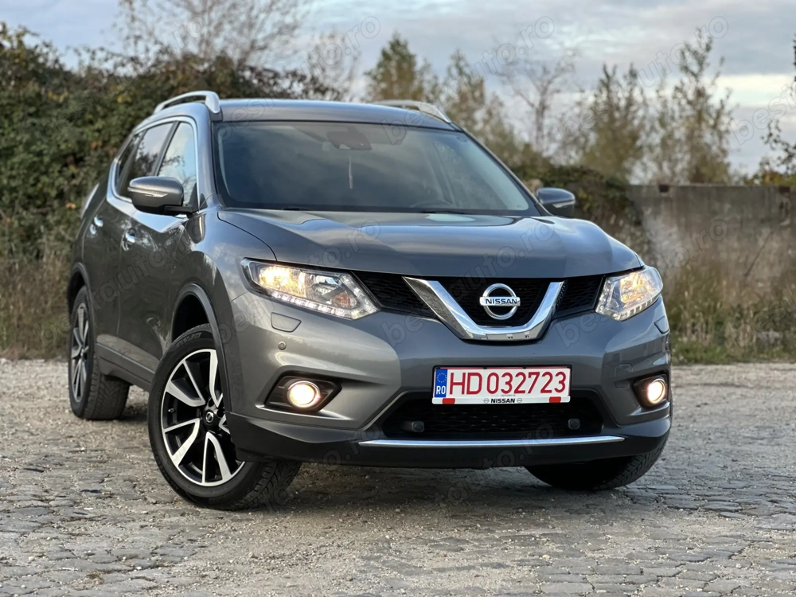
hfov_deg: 25.3
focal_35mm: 77
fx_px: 1771
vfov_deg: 19.1
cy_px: 298
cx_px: 398
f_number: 2.8
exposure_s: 1/121
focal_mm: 9
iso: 50
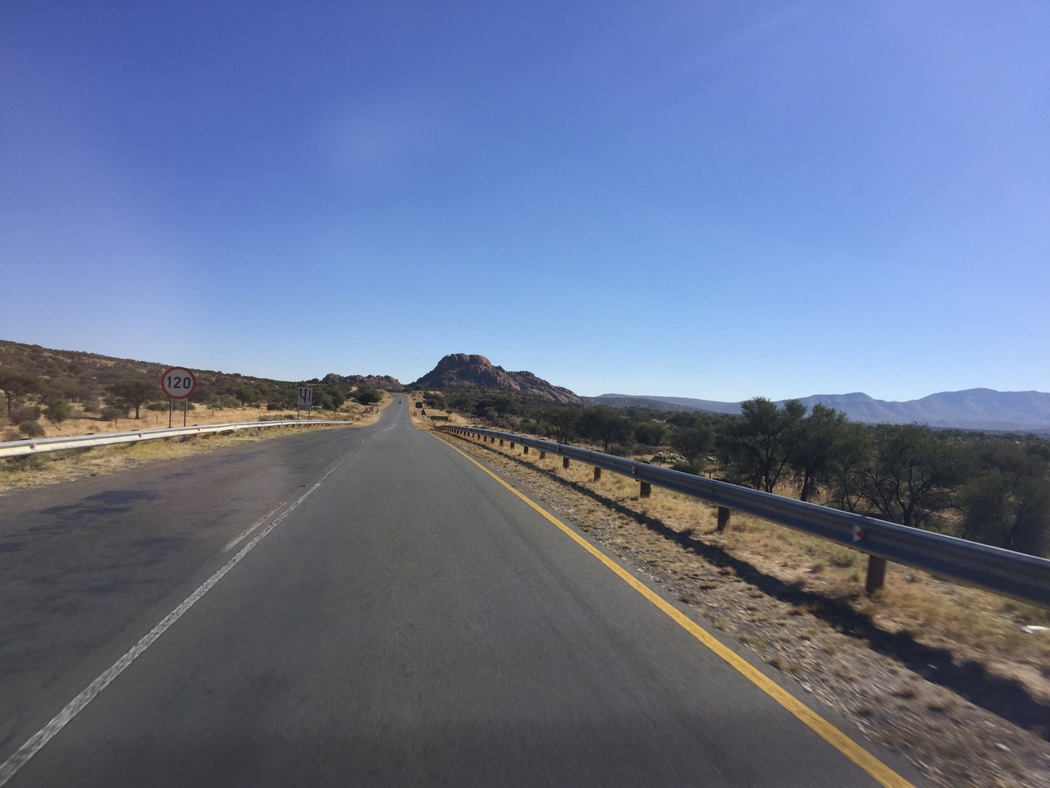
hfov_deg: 61.7
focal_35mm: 29
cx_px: 525
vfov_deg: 48.2
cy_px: 394
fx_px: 880
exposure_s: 1/494
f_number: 2.2
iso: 32
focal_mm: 4.15
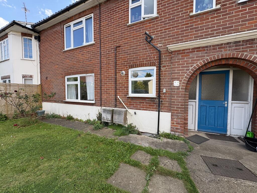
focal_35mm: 14
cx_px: 128
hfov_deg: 102.1
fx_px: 104
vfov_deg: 85.7
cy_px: 96
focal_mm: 2.22
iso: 40
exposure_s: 1/423
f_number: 2.2
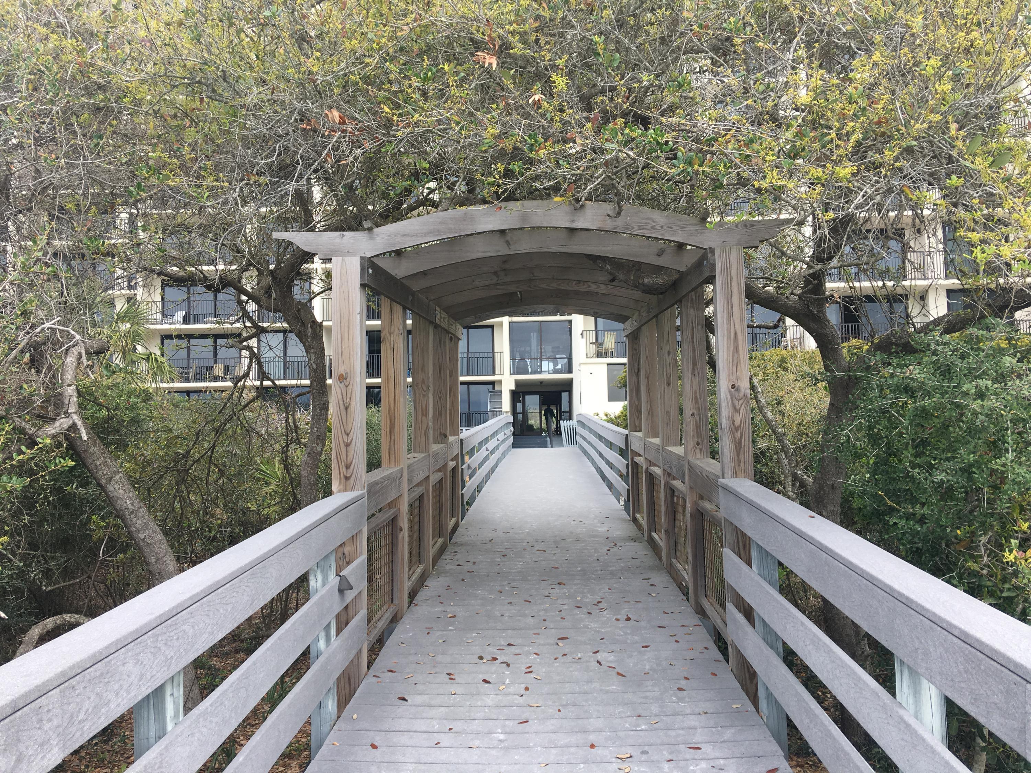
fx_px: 864
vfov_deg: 48.2
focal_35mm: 29
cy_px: 386
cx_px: 516
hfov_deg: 61.7
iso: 25
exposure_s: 1/343
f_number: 2.2
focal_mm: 4.15
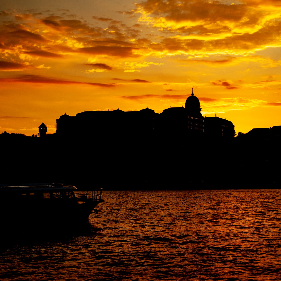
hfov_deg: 20.8
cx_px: 174
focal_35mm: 83
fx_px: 762
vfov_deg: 20.9
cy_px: 140
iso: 160
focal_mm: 62
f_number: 4.5
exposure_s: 1/1600
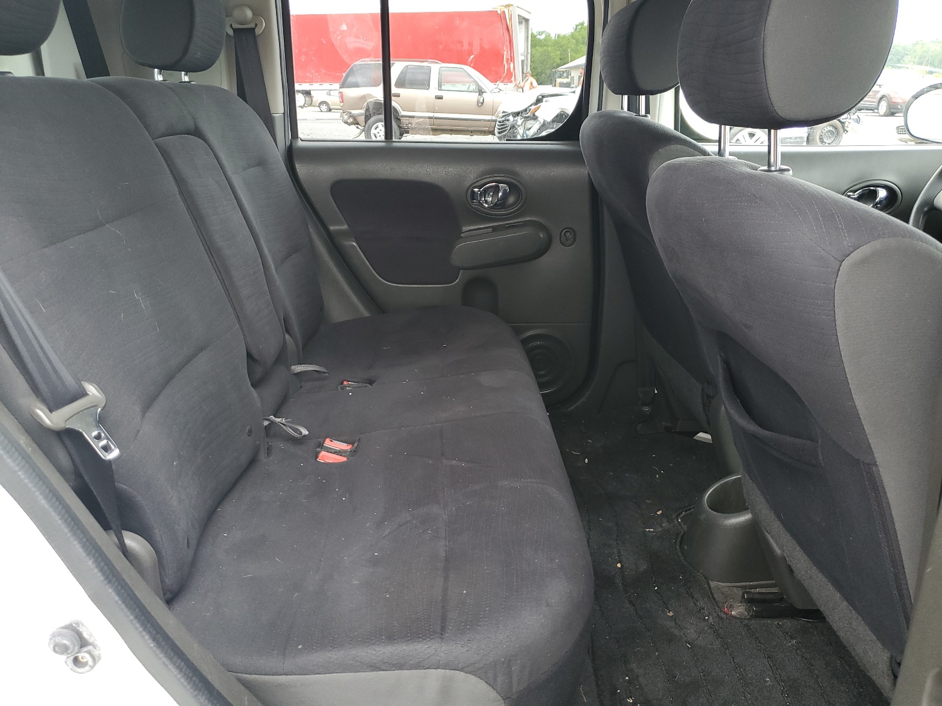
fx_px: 708
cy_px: 353
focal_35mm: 26
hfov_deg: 67.3
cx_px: 471
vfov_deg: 53.1
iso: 70
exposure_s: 1/120
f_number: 1.5
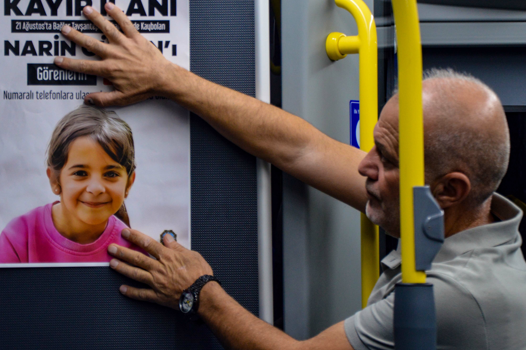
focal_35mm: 102
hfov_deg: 20.0
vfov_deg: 13.4
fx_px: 1485
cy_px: 132
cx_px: 181
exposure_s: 1/15
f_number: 4.8
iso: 640
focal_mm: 45
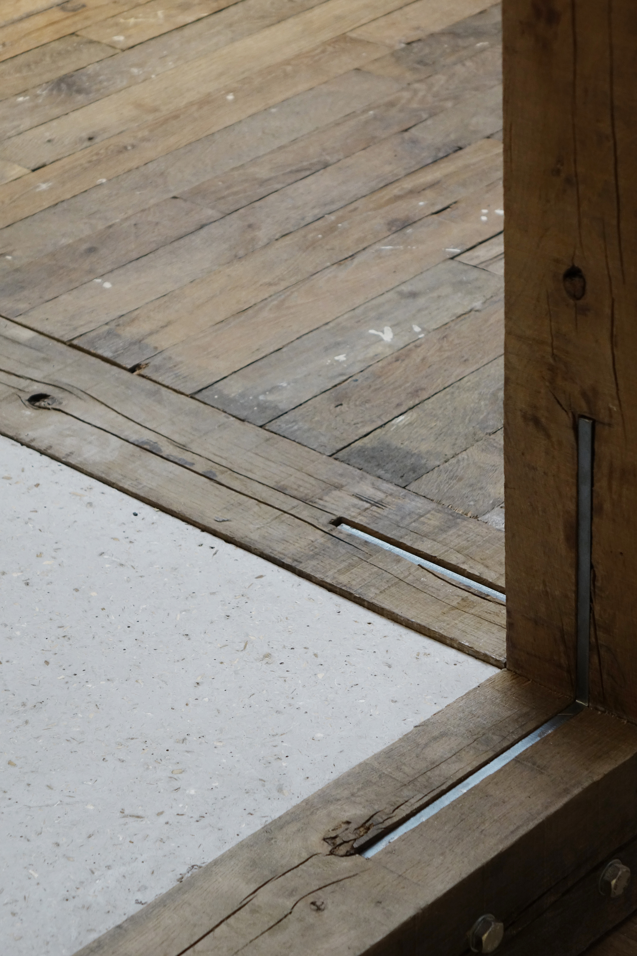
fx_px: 2707
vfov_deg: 20.0
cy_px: 478
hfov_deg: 13.4
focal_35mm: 102
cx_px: 318
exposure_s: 1/125
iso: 500
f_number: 2.8
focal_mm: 37.54
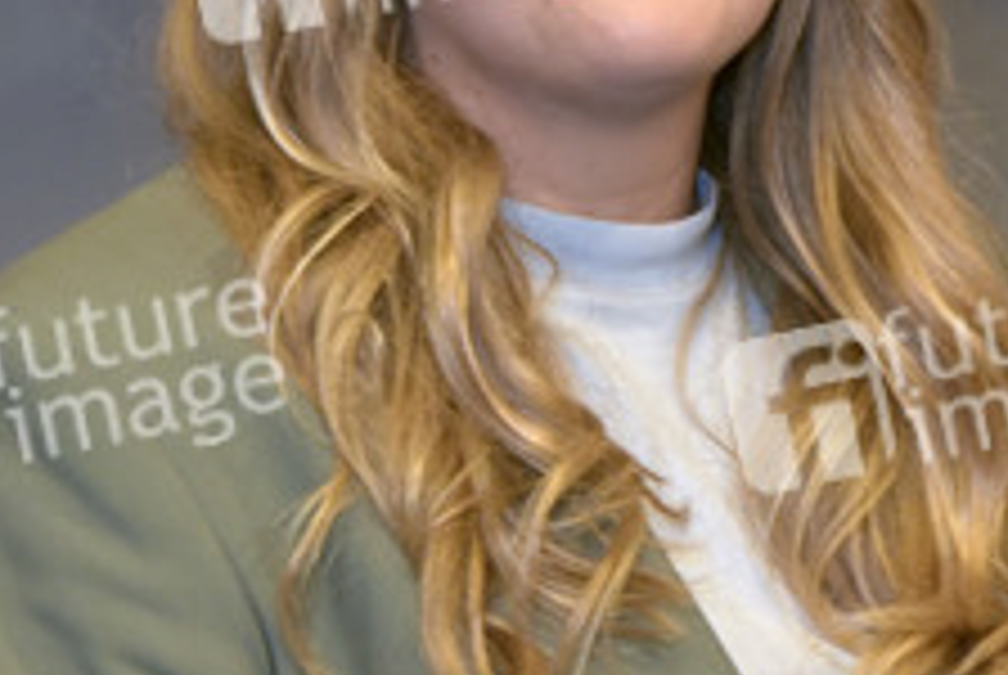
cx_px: 544
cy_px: 162
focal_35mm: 98
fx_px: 2748
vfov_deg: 14.0
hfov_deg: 20.8
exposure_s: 1/160
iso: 1250
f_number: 5.6
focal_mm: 55
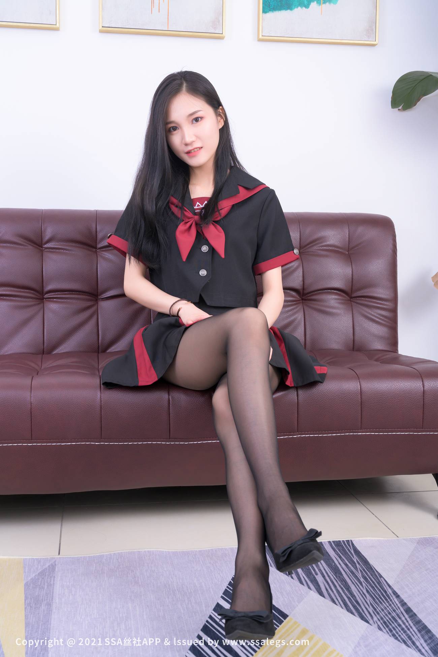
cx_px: 219
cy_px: 328
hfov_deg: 31.2
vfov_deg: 45.4
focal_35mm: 43
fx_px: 785
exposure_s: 1/160
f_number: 8
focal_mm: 43
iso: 500
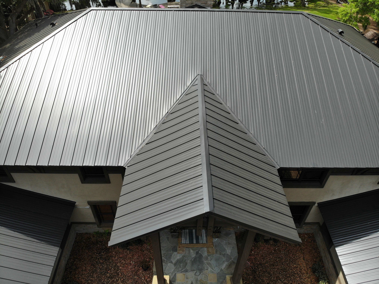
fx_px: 263
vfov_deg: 56.8
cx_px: 190
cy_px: 142
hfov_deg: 71.6
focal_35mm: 24
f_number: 2.8
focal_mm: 4.5
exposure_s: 1/596
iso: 100
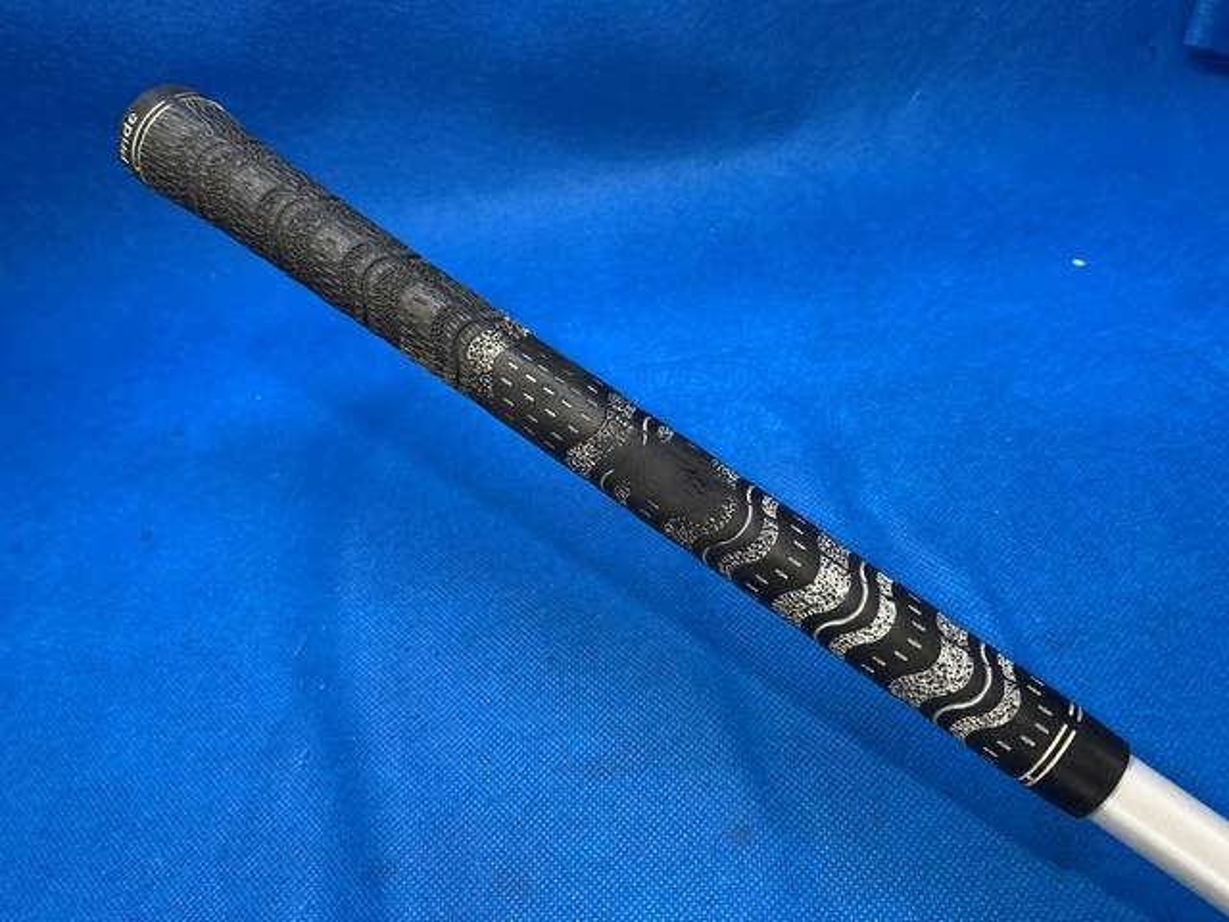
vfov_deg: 53.1
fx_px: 923
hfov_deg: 67.3
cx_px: 614
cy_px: 461
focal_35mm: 26
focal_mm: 4.25
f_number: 1.8
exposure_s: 1/60
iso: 100
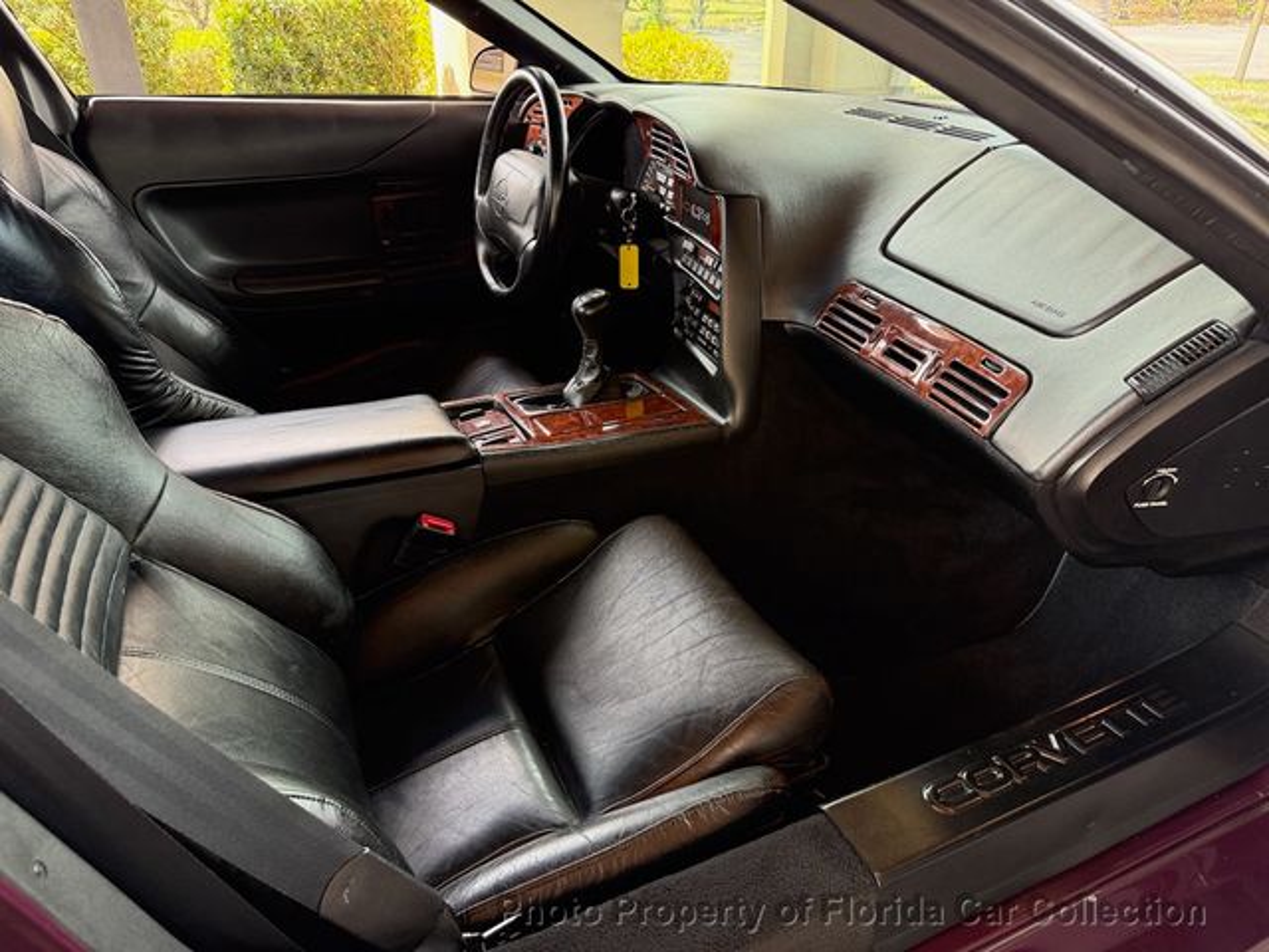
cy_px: 476
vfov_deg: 56.8
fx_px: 880
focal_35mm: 24
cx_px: 634
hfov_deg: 71.6
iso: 200
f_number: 1.78
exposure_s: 1/126
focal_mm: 6.76
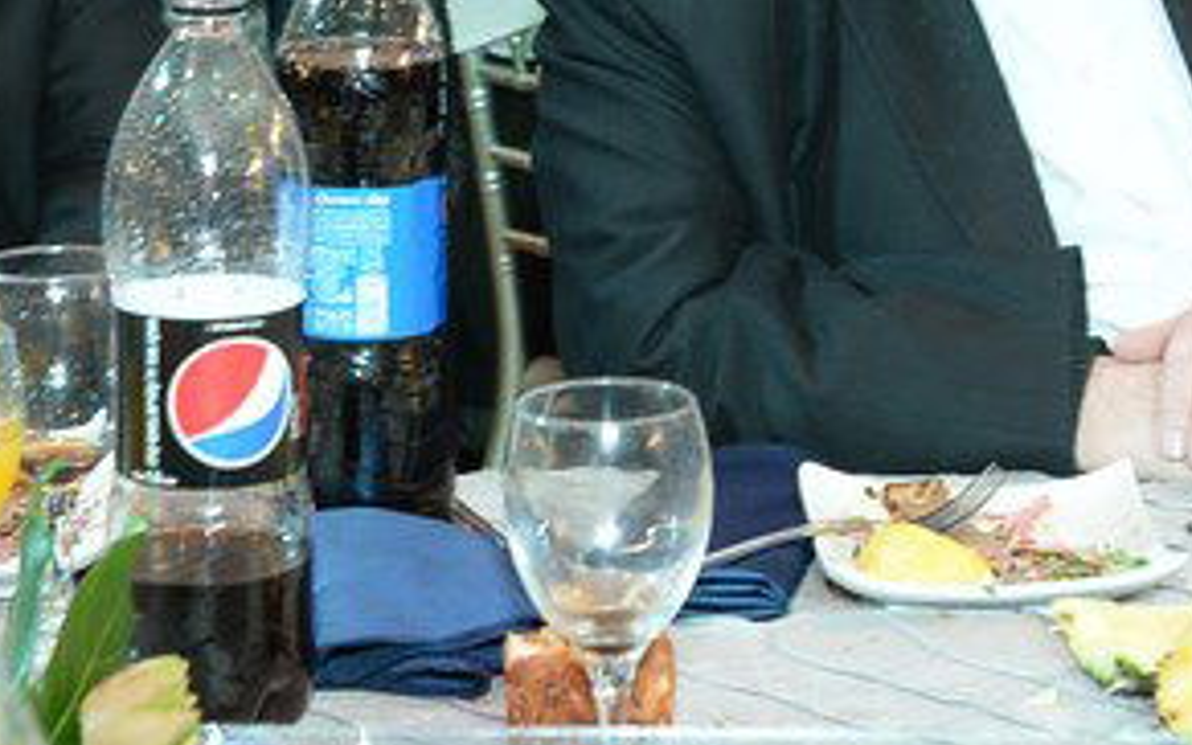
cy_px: -270
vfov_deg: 10.6
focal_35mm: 121
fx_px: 3932
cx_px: 688
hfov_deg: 17.2
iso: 1000
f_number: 4
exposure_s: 1/80
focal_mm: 30
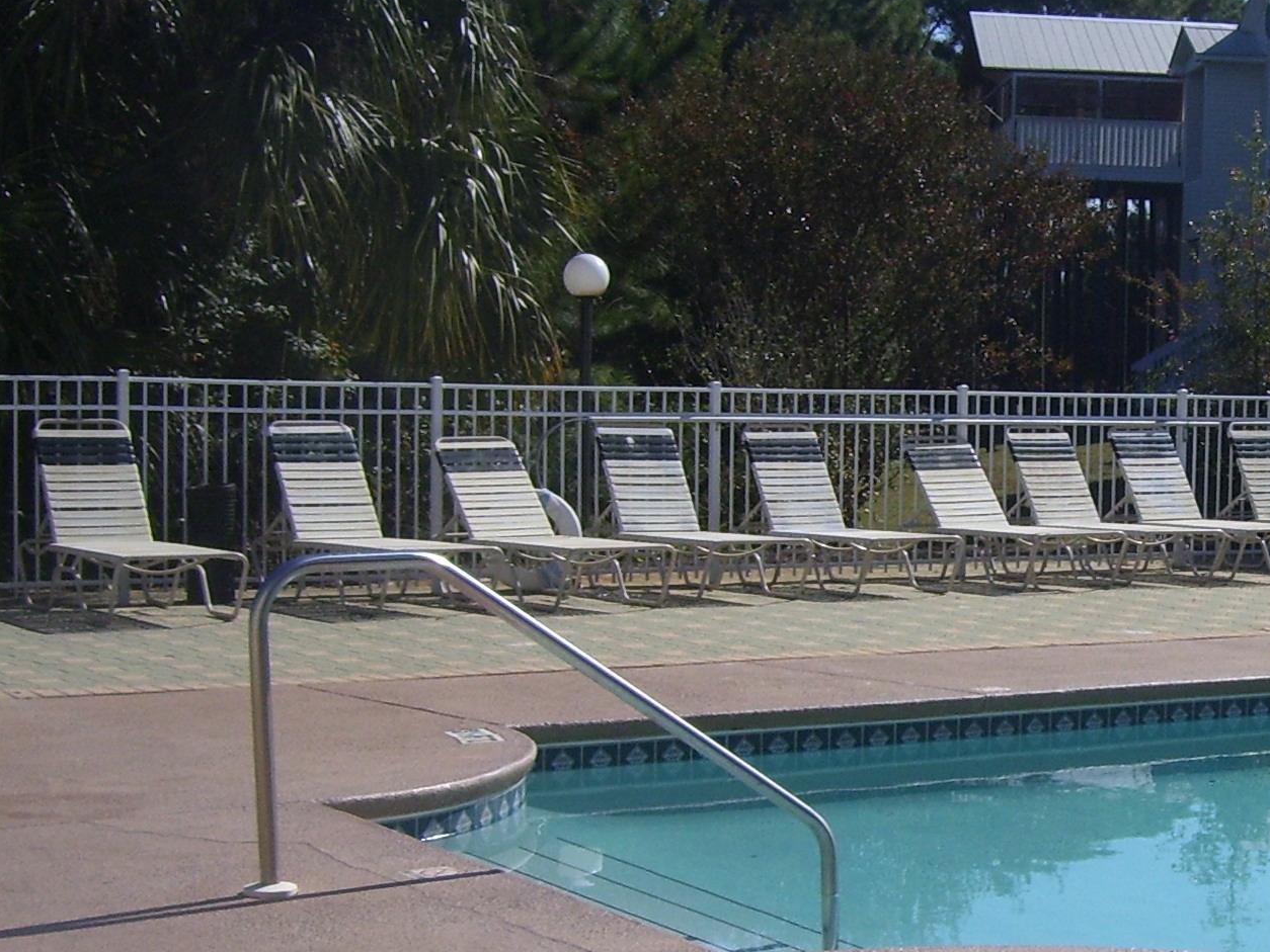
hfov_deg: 24.6
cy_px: 586
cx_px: 1221
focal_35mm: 76
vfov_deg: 19.4
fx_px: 2789
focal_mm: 6
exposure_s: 1/1000
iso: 80
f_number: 4.8
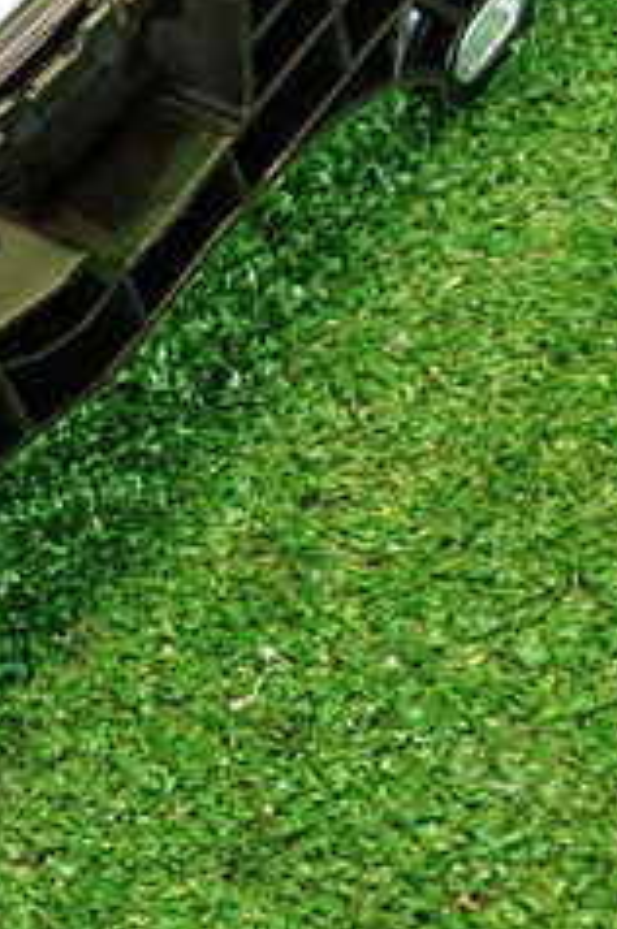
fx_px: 2166
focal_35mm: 84
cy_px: 262
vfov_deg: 24.0
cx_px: -465
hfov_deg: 14.4
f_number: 2.4
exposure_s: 1/30
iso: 400
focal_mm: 5.79
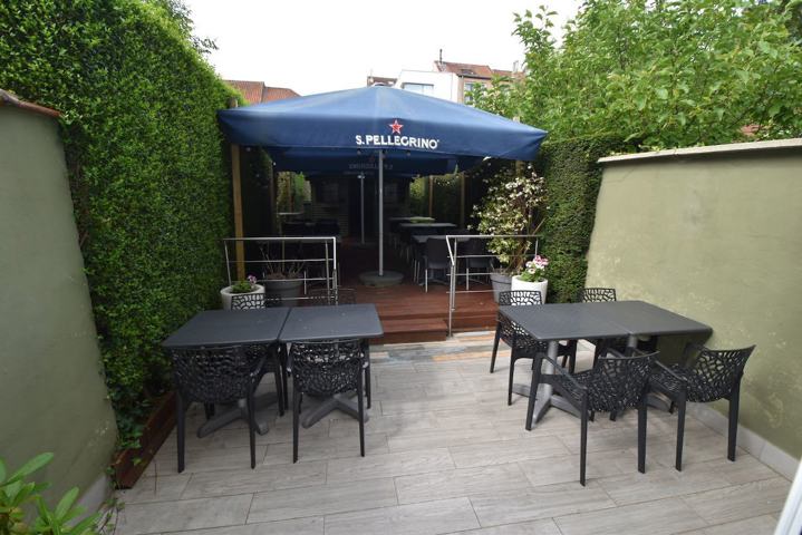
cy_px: 268
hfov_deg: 100.4
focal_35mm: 15
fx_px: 334
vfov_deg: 77.4
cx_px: 401
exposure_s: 1/125
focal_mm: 10
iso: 180
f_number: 5.6
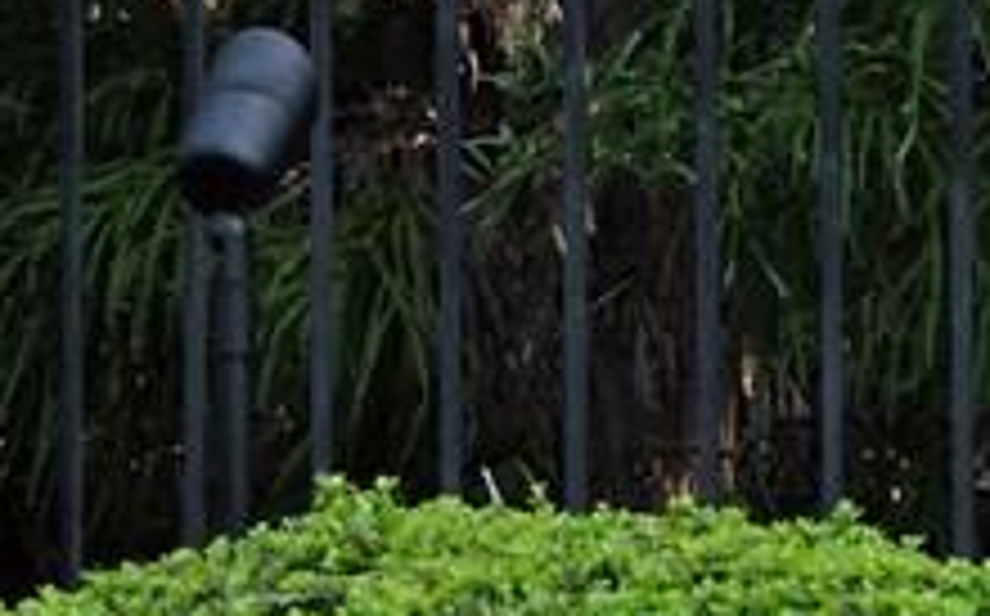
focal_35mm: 568
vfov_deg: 2.3
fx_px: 15309
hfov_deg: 3.7
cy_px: -603
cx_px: 994
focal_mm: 20.6
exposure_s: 1/125
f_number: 5
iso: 100
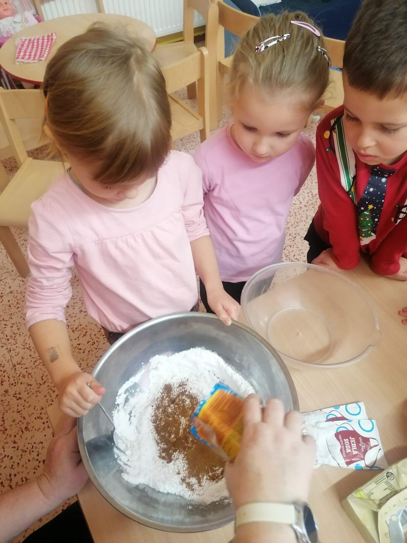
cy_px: 272
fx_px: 423
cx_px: 204
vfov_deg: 65.3
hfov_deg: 51.4
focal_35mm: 27
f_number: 1.8
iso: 500
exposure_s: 1/50
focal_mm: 4.75
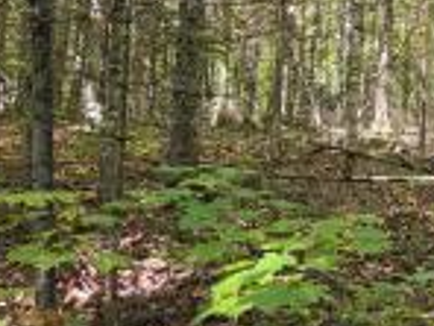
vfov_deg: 23.6
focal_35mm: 62
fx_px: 777
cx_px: 499
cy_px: 126
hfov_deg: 27.9
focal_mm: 5.4
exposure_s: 1/180
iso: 125
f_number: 1.8
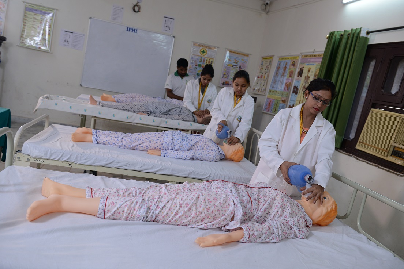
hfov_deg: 60.3
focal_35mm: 31
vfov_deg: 42.4
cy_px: 134
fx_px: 348
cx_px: 202
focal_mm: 31
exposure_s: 1/100
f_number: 4
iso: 800
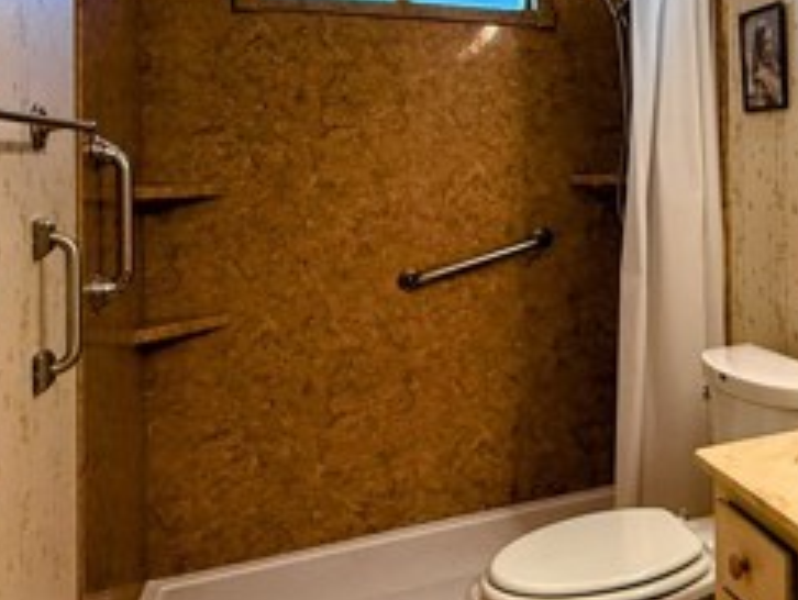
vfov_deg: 37.9
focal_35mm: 37
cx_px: 742
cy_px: 162
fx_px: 854
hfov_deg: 44.7
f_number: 2.2
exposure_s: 1/120
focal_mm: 2.22
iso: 500
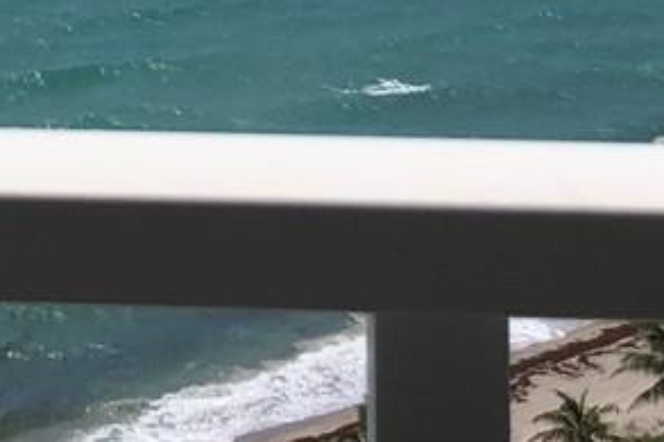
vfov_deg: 8.0
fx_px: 2931
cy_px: -619
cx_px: -150
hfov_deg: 12.6
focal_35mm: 159
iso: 25
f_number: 1.8
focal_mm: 4
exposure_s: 1/5405
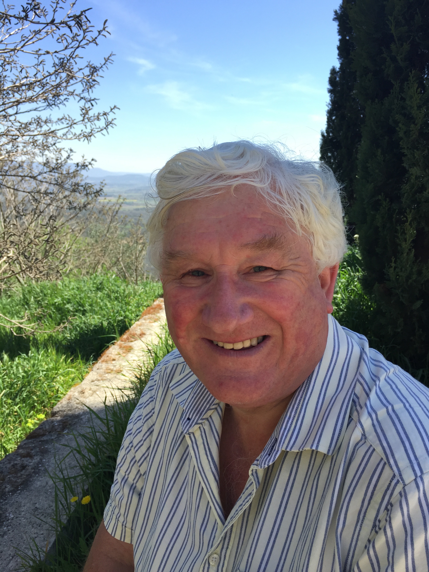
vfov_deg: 61.7
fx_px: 479
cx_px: 214
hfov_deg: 48.2
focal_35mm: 29
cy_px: 286
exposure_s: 1/775
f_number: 2.2
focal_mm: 4.15
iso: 32
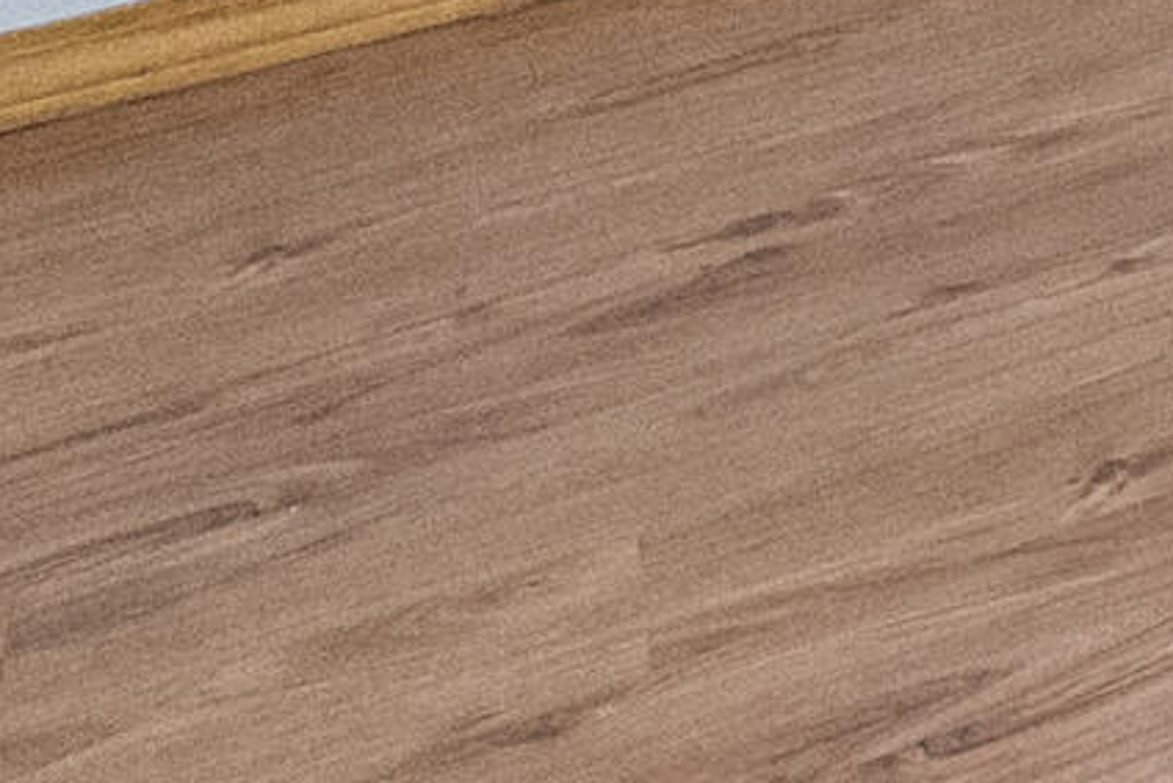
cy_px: -1382
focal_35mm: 99
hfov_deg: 9.7
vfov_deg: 10.7
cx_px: 4056
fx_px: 3227
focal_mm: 14
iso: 12800
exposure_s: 1/15
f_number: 8
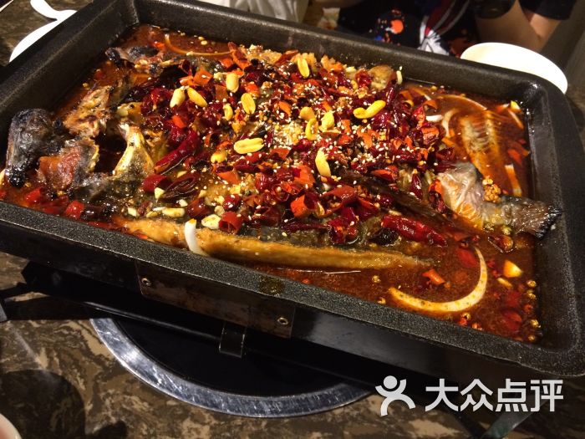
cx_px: 292
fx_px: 490
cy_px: 220
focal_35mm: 29
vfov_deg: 48.2
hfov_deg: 61.7
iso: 200
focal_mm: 4.15
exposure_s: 1/30
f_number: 2.2
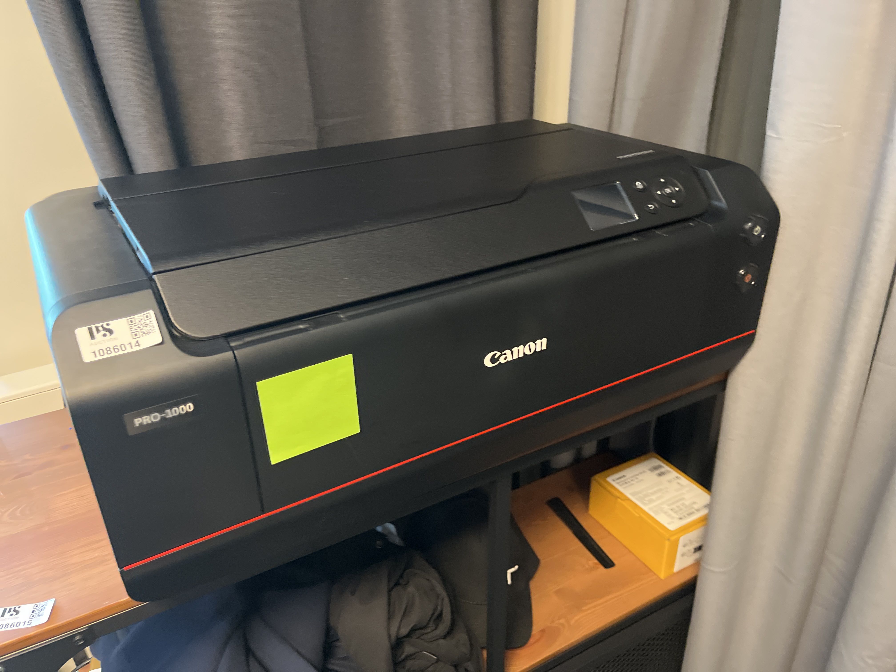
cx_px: 448
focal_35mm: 26
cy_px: 336
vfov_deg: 53.1
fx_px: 673
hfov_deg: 67.3
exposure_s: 1/30
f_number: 1.6
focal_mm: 5.1
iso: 640
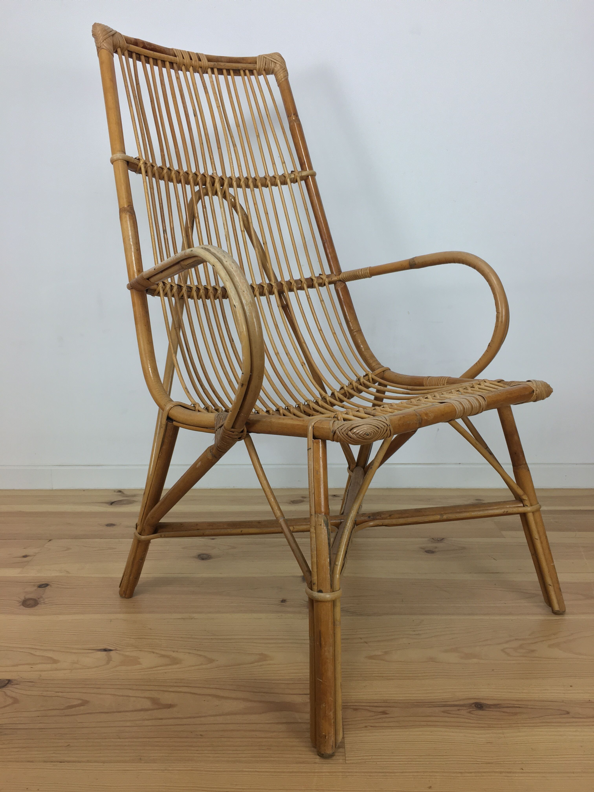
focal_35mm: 29
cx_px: 297
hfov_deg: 48.2
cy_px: 396
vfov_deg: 61.7
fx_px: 664
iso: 32
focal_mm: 4.15
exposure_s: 1/33
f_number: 2.2
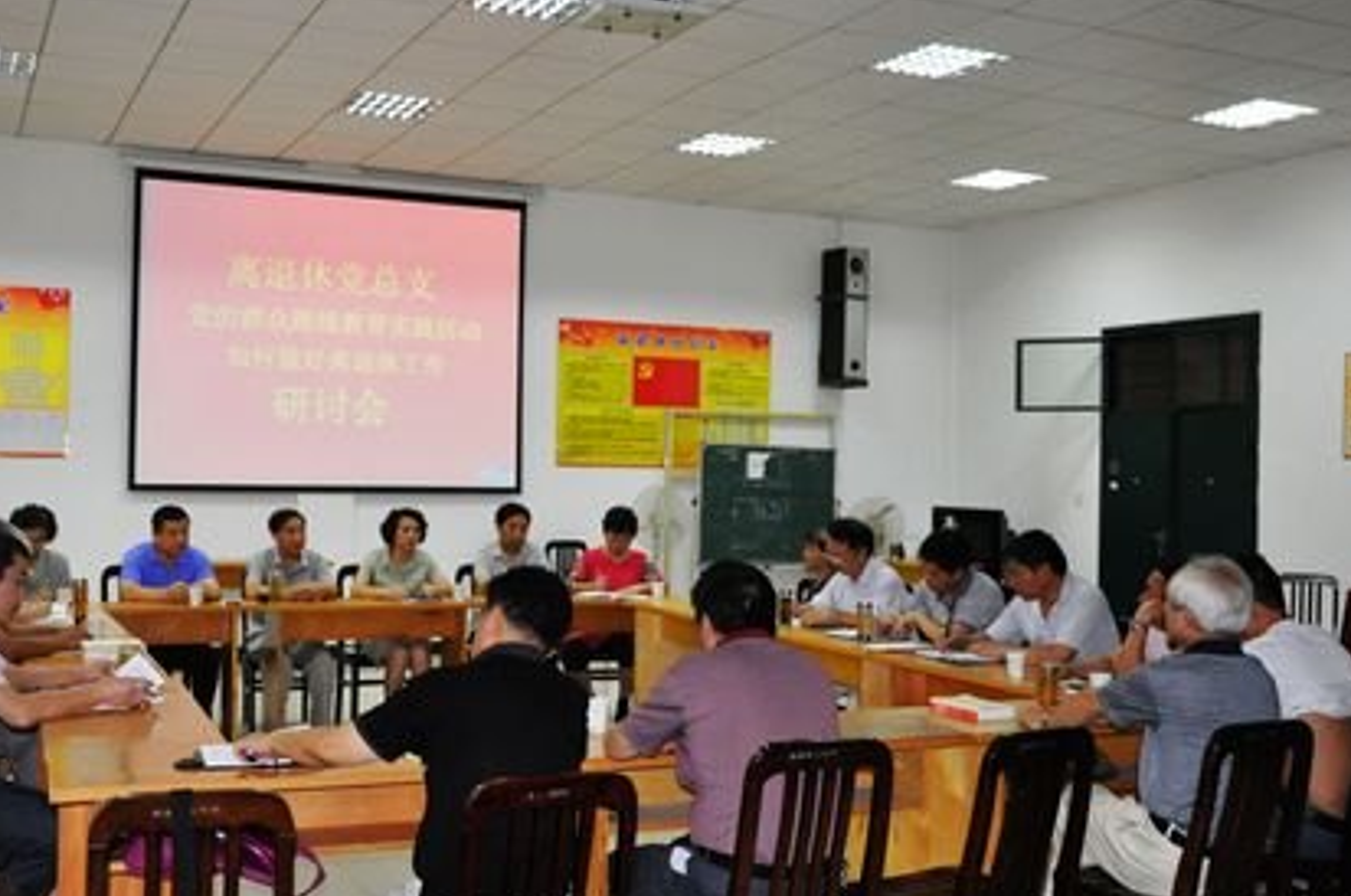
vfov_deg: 33.3
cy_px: 464
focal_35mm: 40
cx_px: 592
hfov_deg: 48.4
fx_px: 1499
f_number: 5.6
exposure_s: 1/100
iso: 2000
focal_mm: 22
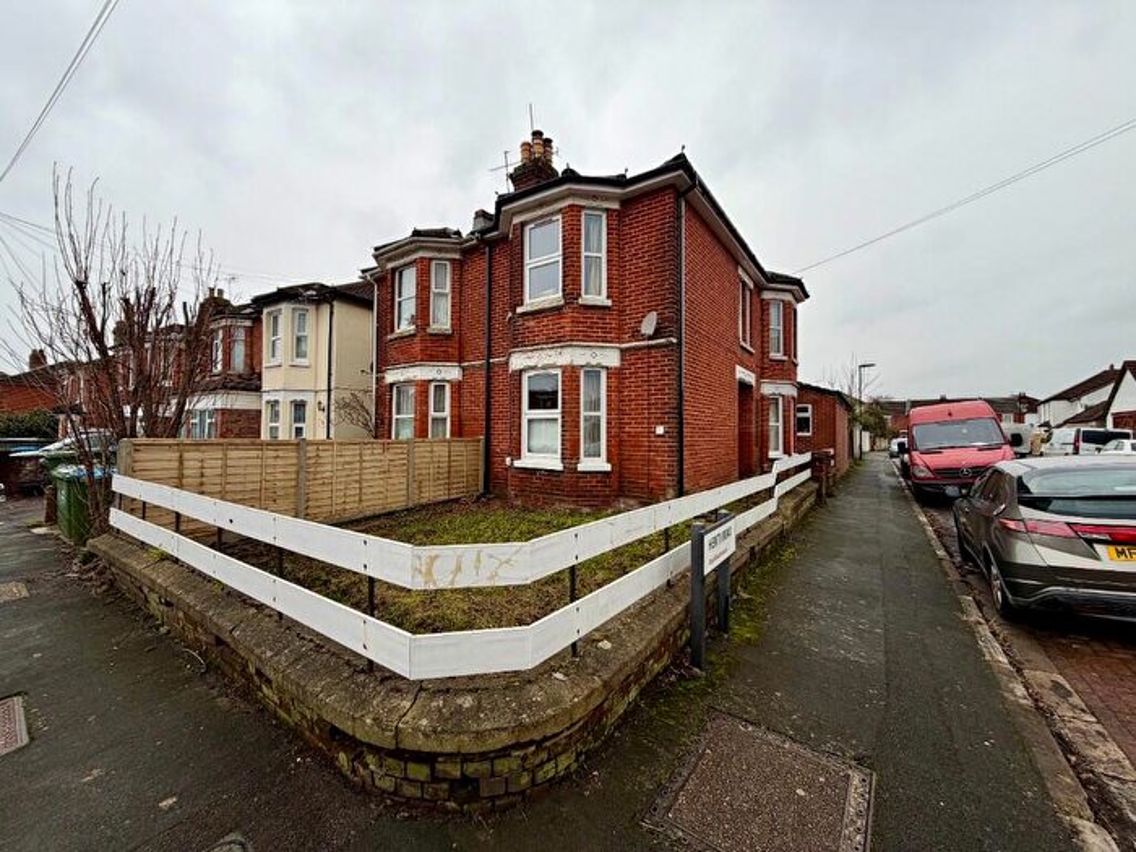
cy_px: 426
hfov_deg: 102.1
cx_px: 568
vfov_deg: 85.7
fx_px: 459
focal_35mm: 14
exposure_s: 1/148
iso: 40
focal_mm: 2.22
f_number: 2.2
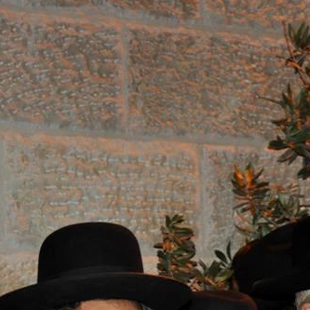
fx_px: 2462
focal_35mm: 243
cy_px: 311
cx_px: 173
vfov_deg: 7.2
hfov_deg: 7.2
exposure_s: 1/60
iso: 800
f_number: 4.8
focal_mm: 62
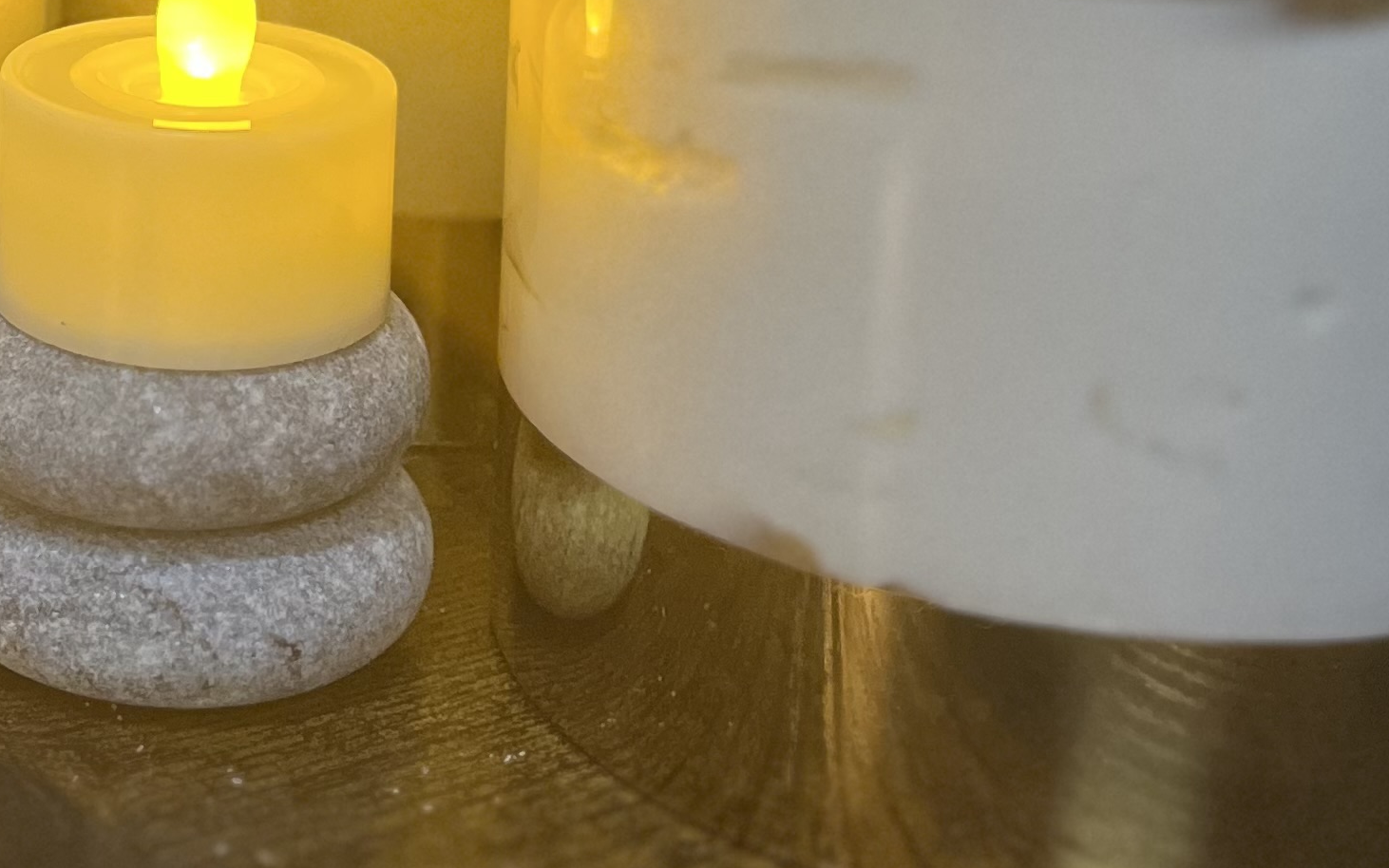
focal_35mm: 76
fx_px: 2877
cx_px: 210
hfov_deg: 26.5
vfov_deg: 15.9
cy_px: -406
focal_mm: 5.1
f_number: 1.6
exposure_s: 1/40
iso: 500
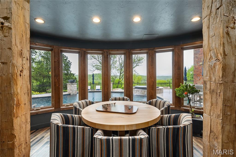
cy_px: 78
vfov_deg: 73.7
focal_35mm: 16
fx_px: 105
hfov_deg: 96.8
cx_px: 118
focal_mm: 16
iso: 400
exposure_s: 1/4
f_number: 7.1
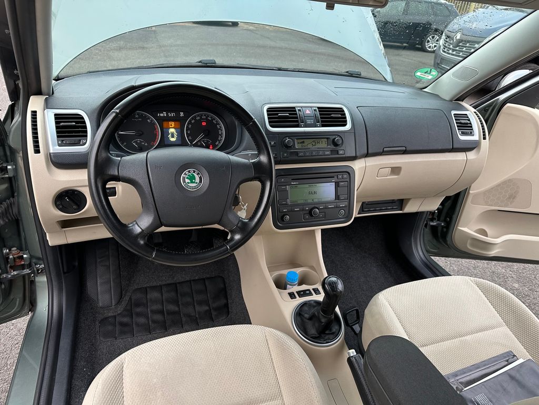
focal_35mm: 24
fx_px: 374
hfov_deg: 71.6
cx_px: 270
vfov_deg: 56.8
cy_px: 202
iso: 160
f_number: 1.78
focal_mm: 6.86
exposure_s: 1/121
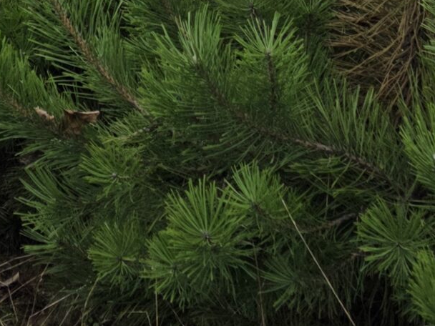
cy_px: -381
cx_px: 127
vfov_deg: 11.8
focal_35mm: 109
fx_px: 1370
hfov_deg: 18.0
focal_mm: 6.3
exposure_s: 1/2423
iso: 80
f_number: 1.7
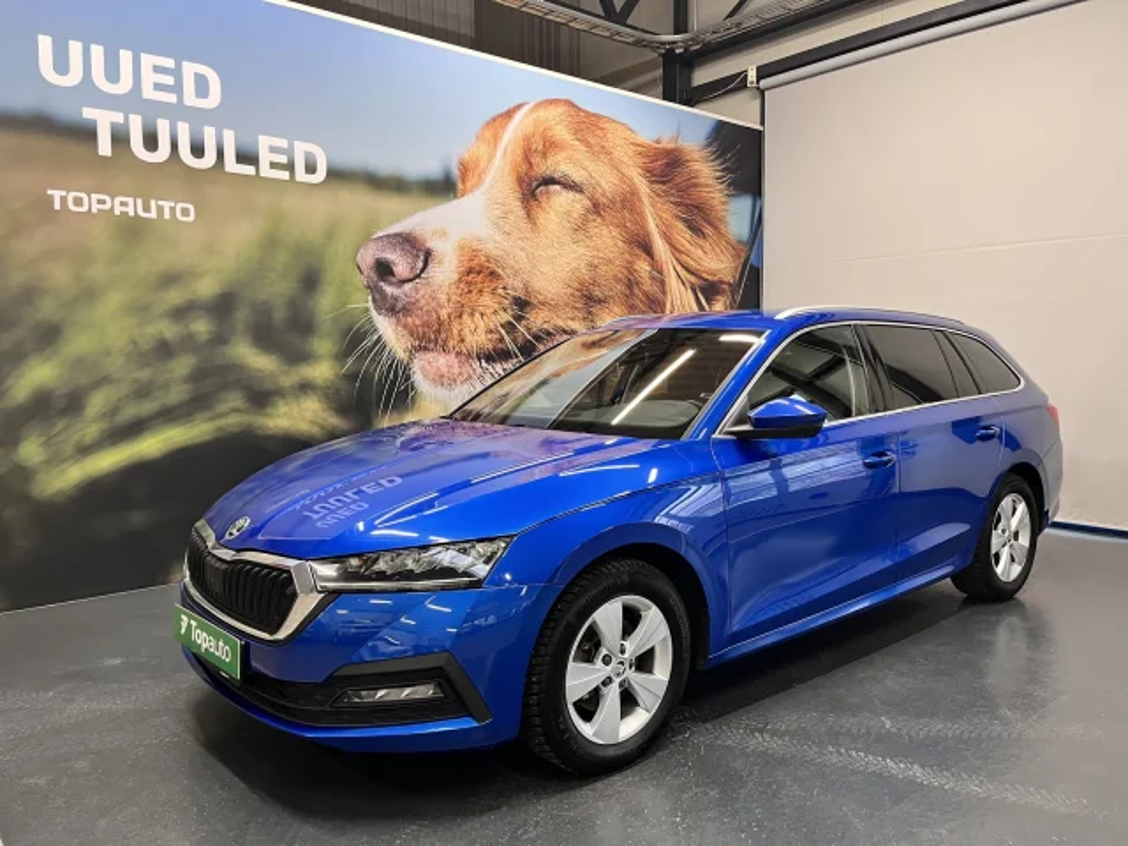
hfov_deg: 67.3
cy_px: 423
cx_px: 564
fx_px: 847
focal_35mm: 26
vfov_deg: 53.1
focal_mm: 5.1
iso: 125
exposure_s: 1/76
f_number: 1.6
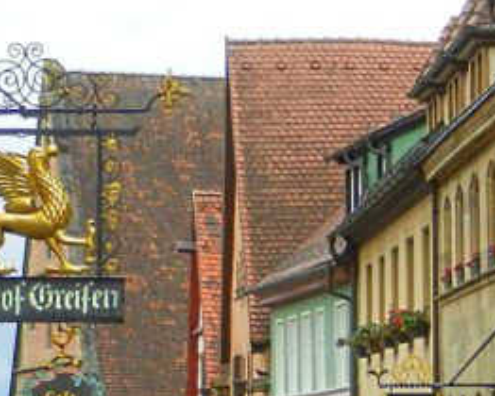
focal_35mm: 229
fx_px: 3357
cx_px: 232
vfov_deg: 6.7
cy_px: 449
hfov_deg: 8.4
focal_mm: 10.9
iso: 160
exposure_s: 1/500
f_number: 4.5
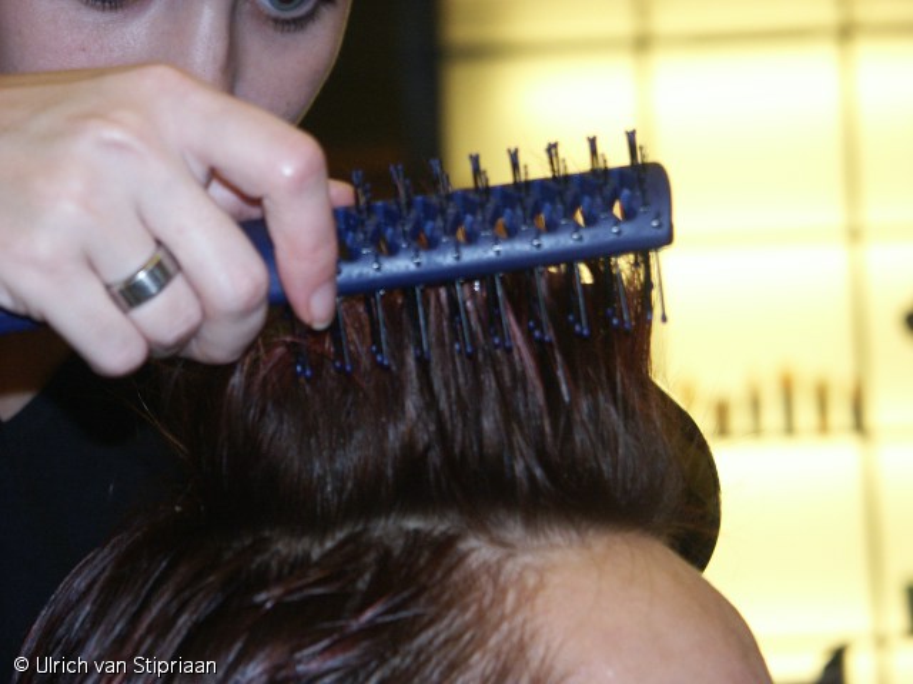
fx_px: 3904
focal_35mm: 148
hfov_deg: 13.3
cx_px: 456
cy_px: 342
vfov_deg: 10.0
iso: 200
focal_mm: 37.44
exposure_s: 1/125
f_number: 3.5
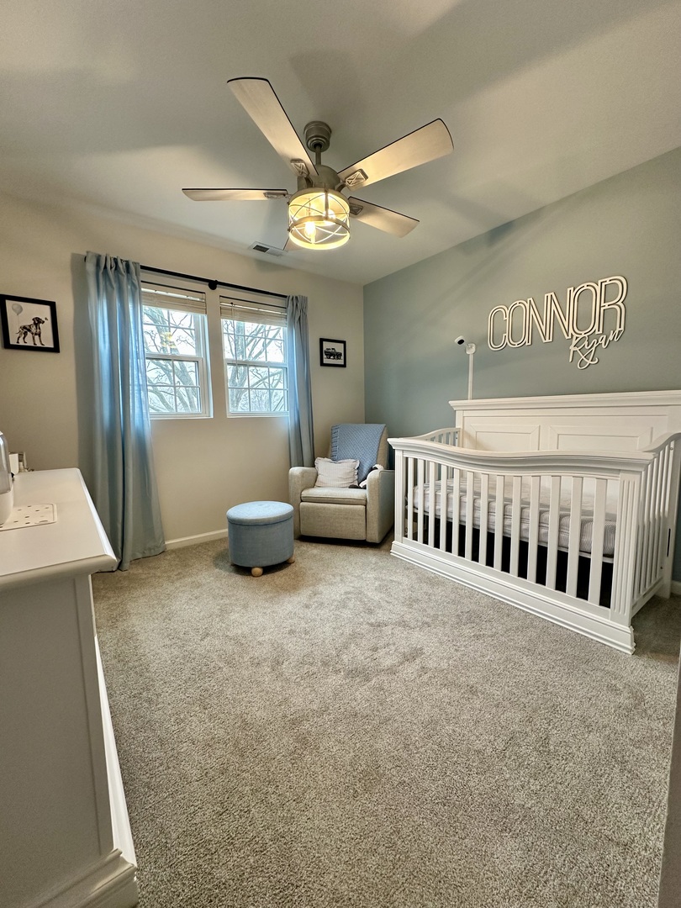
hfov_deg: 85.7
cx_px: 340
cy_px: 454
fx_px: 367
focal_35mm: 14
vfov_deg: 102.1
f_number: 2.2
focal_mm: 2.22
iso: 200
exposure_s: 1/120
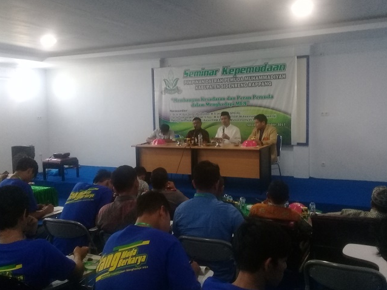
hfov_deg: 53.9
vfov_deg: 41.8
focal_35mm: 34
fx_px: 380
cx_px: 190
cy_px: 149
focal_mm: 3.3
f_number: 2.2
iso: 200
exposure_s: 1/17
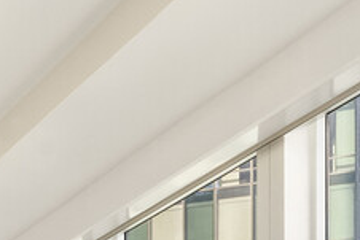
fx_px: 931
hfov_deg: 20.3
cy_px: 561
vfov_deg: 12.1
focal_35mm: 93
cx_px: -88
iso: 1250
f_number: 13
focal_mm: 14
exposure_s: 1/30
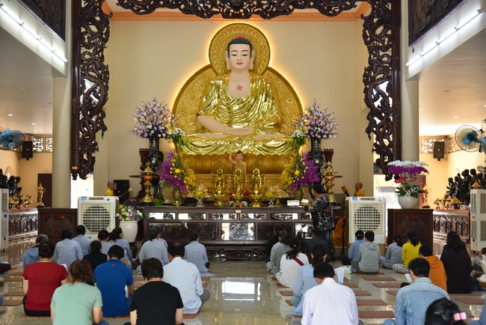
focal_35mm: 55
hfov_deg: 36.2
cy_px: 162
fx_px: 743
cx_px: 243
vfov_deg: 24.6
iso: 640
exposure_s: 1/50
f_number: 4
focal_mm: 55
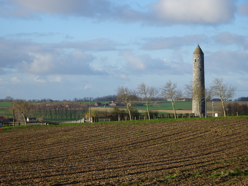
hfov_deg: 15.5
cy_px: 93
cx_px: 124
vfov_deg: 11.7
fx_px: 910
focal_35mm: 127
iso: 80
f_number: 5.6
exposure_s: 1/250
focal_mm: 21.66
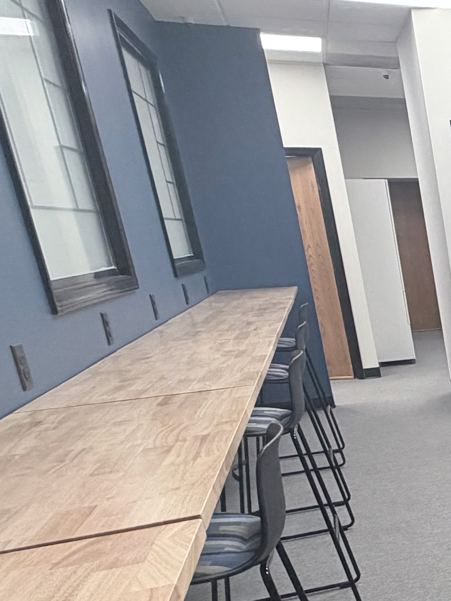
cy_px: 460
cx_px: 807
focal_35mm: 47
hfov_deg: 21.1
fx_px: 816
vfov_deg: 39.2
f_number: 2.2
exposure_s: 1/120
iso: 250
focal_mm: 2.22
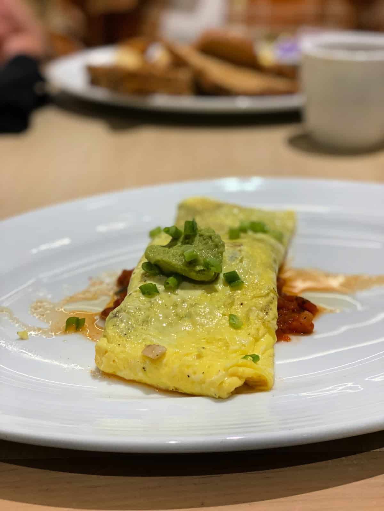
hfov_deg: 28.0
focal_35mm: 52
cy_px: 256
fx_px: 769
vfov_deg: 36.8
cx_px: 192
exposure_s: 1/120
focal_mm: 6
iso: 160
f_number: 2
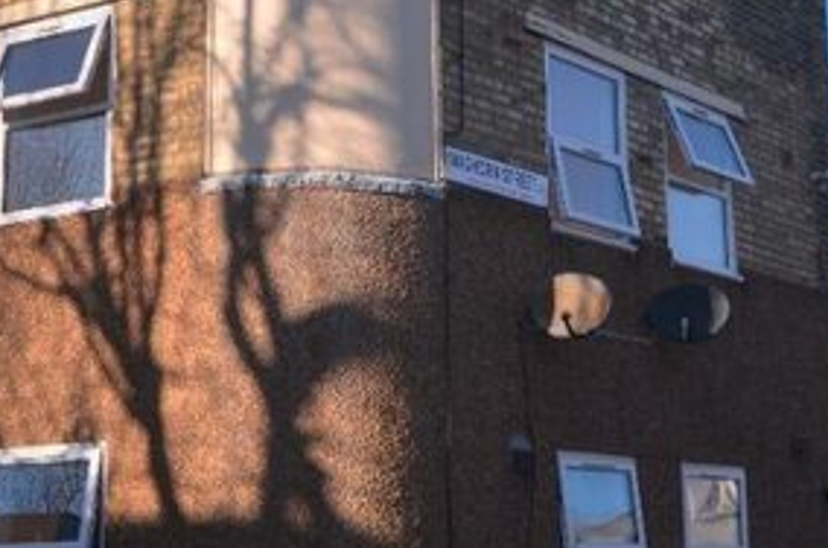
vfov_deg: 18.2
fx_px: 1698
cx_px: 563
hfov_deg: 27.2
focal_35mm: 74
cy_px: 131
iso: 110
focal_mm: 20
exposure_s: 1/250
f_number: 5.6
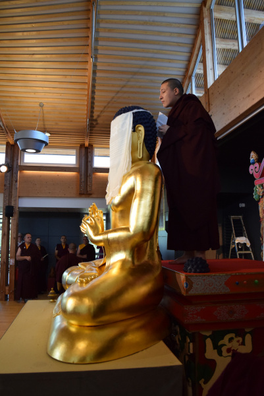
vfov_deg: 67.3
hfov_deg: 48.0
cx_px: 132
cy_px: 198
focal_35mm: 27
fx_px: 296
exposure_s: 1/500
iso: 1600
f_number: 4.5
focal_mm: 18
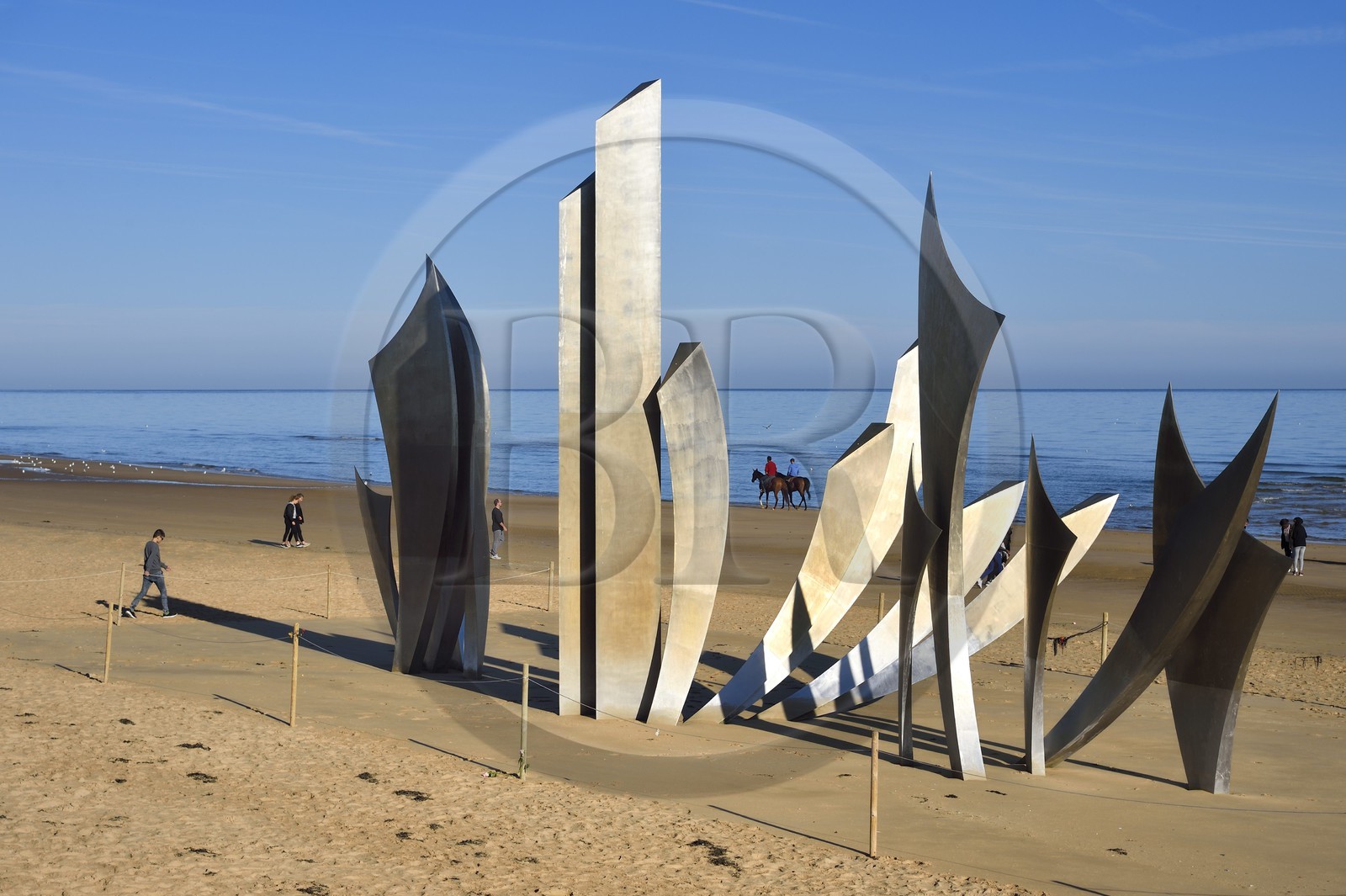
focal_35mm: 60
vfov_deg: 22.6
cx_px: 673
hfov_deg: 33.4
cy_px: 448
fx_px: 2242
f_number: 10
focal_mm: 60
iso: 160
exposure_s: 1/500
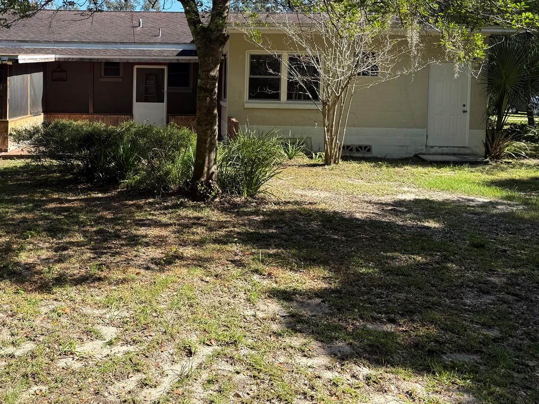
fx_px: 560
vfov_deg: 38.7
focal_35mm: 36
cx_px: 171
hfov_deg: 50.3
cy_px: 107
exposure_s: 1/1337
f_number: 1.78
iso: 80
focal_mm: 6.76
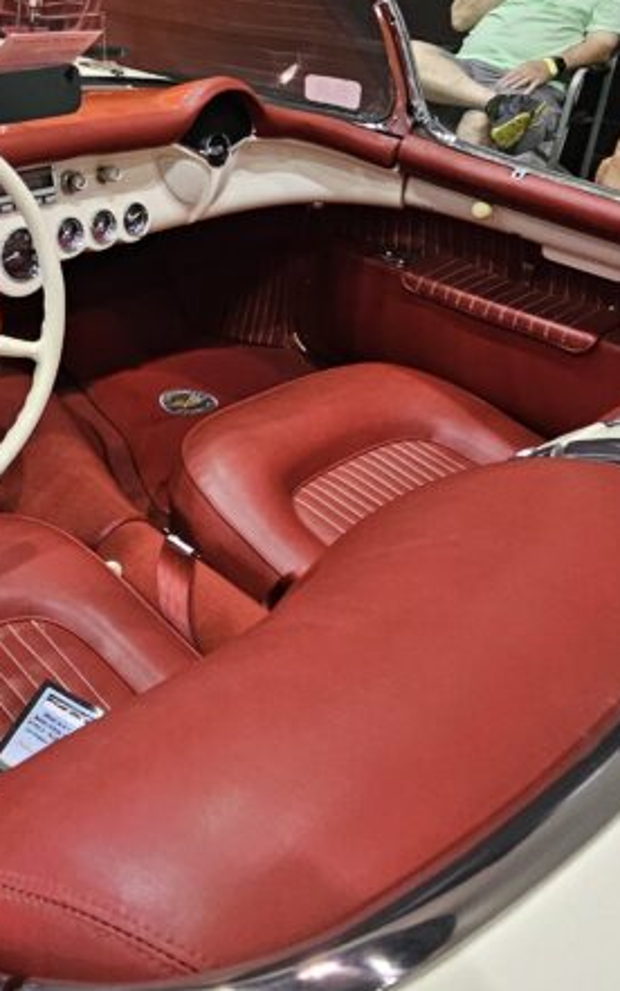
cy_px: 384
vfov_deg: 59.0
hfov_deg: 35.3
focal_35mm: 32
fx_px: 864
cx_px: -13
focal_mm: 1.7
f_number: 2.2
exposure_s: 1/60
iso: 200
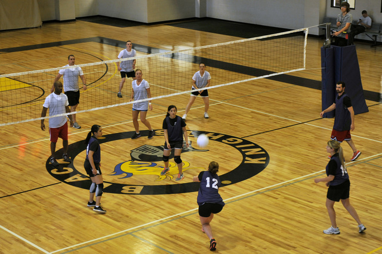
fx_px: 594
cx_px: 191
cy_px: 127
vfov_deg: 24.2
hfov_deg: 35.7
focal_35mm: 56
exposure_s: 1/100
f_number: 3.2
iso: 640
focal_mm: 56
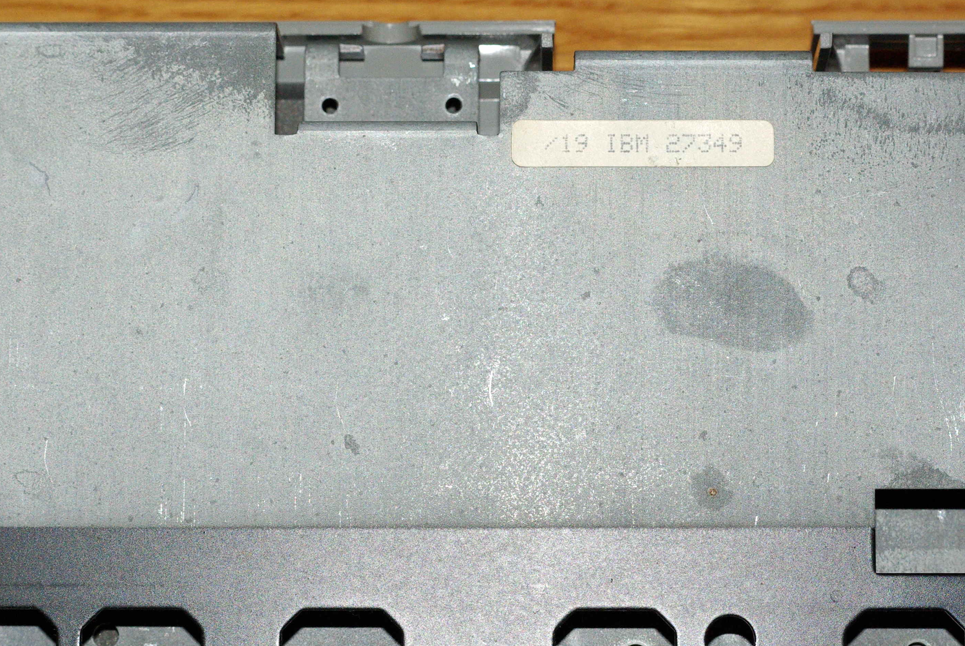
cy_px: 387
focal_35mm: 103
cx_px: 560
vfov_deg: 13.3
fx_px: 2764
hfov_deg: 19.8
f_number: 8
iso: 800
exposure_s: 1/60
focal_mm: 50
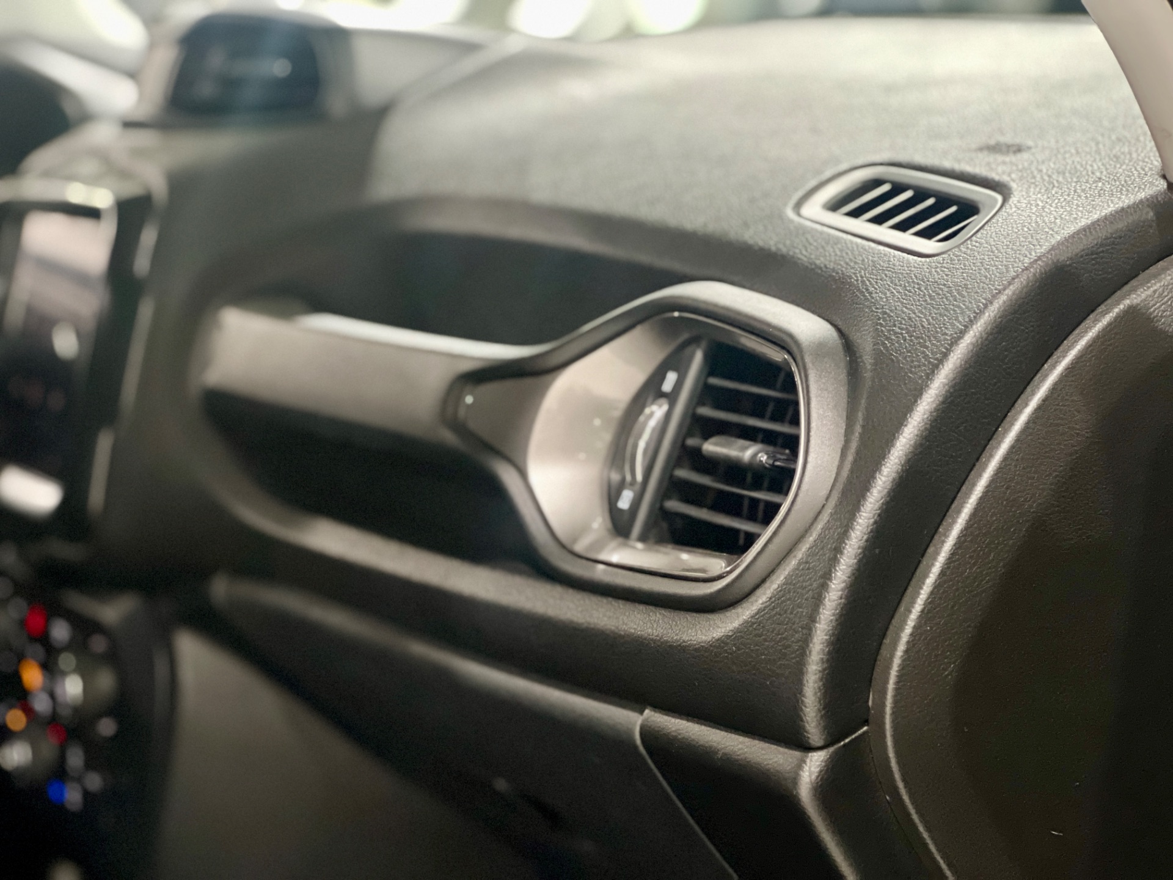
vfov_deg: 19.1
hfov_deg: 25.3
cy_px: 440
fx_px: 2609
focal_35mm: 77
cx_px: 586
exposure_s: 1/15
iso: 1000
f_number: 2.8
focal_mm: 9
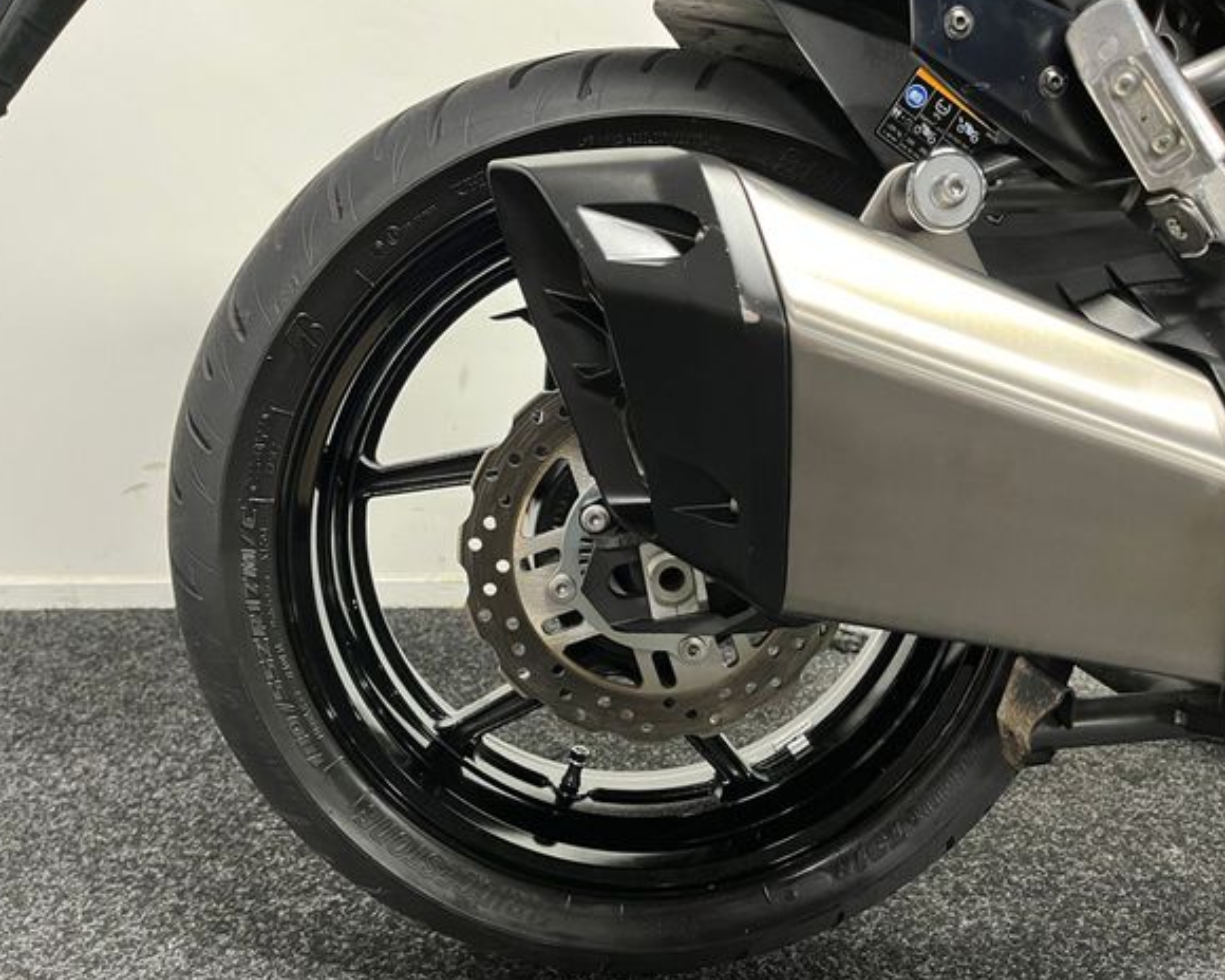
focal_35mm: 28
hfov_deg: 62.2
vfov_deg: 51.5
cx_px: 644
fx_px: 1015
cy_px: 482
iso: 400
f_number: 1.6
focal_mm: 5.1
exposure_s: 1/33
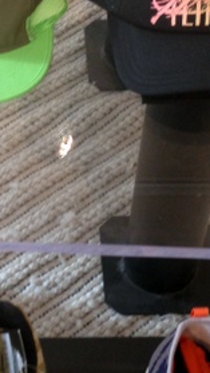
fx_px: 1019
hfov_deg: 11.6
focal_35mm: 103
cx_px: -9
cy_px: 213
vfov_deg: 20.7
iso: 80
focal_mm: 4.12
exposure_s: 1/20
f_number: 2.4
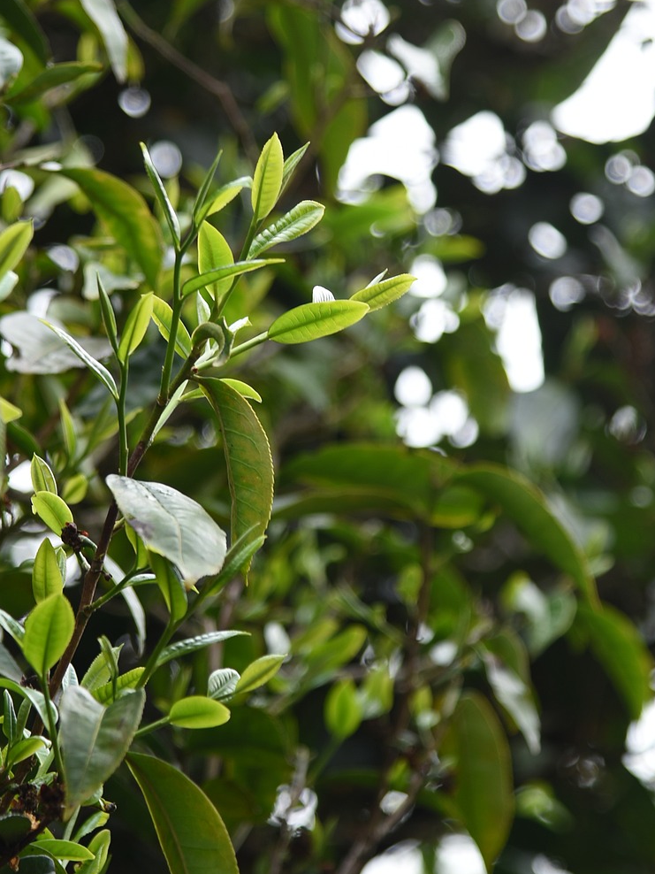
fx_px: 5651
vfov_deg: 8.8
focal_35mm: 224
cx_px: 198
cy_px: 354
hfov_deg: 6.6
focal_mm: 120
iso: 100
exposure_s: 1/125
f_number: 4
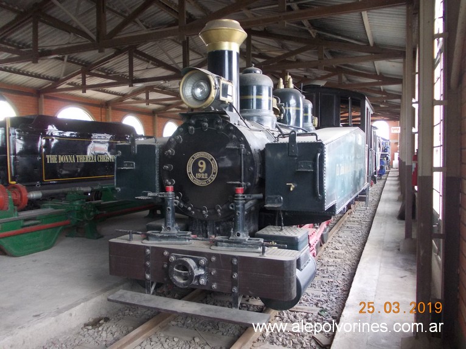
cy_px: 174
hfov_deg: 63.5
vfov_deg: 49.7
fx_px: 377
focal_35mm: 28
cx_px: 233
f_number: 2.7
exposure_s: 1/25
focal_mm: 4
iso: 160
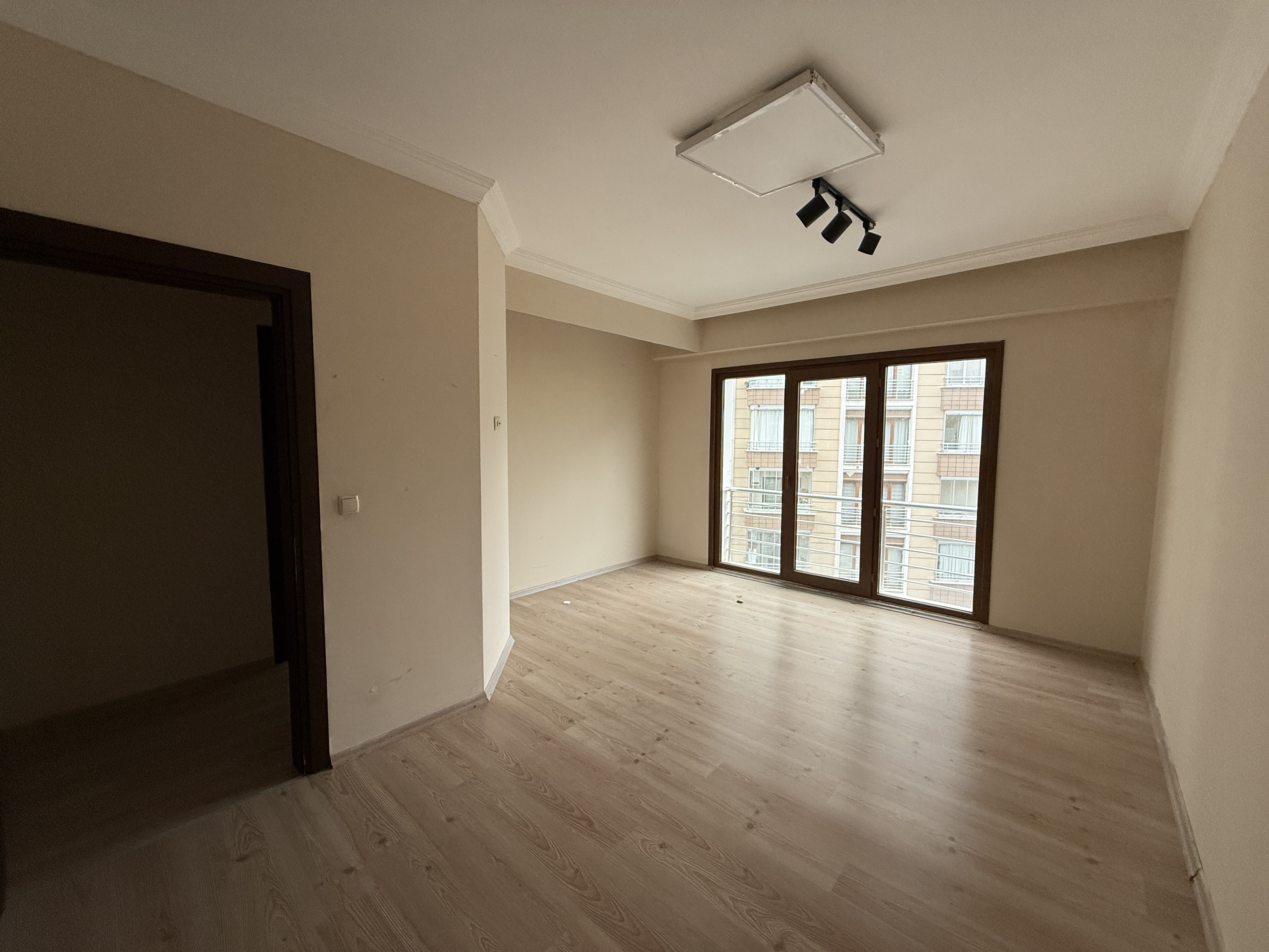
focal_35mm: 14
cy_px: 476
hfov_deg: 102.1
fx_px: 513
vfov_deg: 85.7
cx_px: 634
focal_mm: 2.22
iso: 200
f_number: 2.2
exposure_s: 1/99
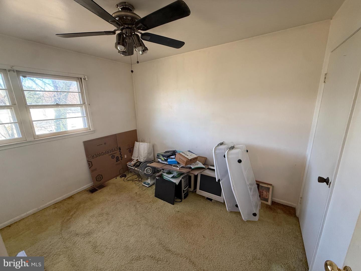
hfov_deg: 102.1
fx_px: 146
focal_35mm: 14
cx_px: 180
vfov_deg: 85.7
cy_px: 136
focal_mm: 2.22
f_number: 2.2
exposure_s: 1/60
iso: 250
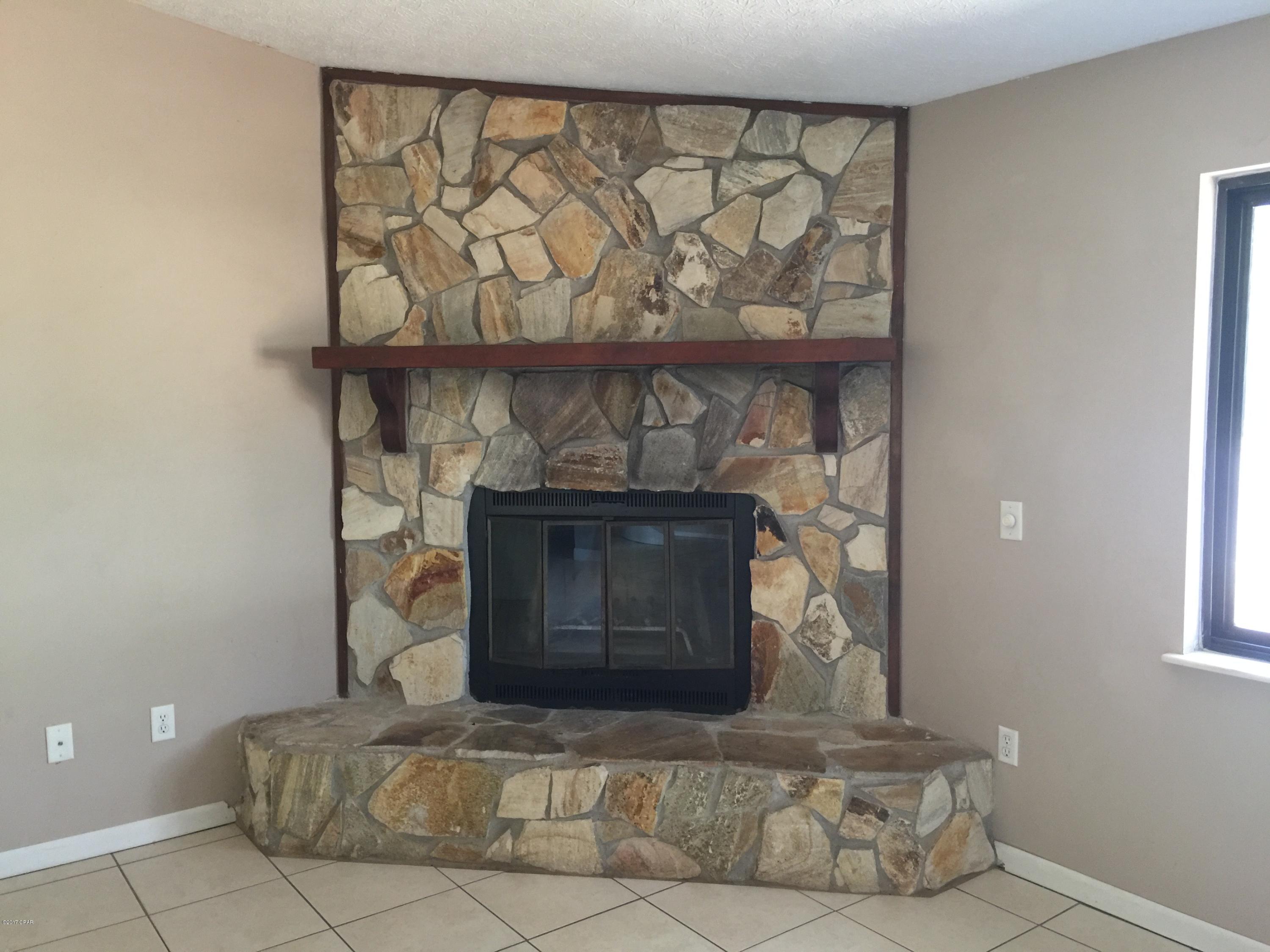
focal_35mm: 29
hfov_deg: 61.7
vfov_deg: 48.2
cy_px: 476
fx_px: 1064
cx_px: 635
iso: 100
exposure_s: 1/15
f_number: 2.2
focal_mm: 4.15
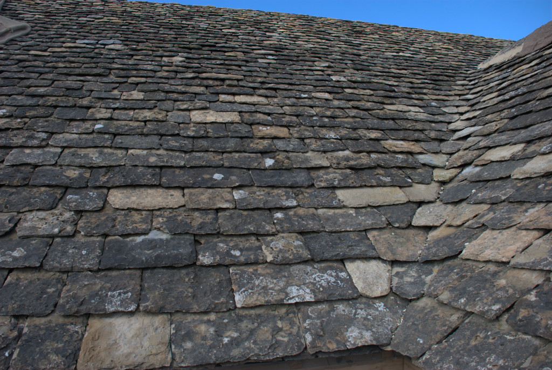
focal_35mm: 27
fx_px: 415
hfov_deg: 67.3
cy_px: 185
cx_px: 276
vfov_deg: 48.1
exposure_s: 1/125
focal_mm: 18
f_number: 5.6
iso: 100
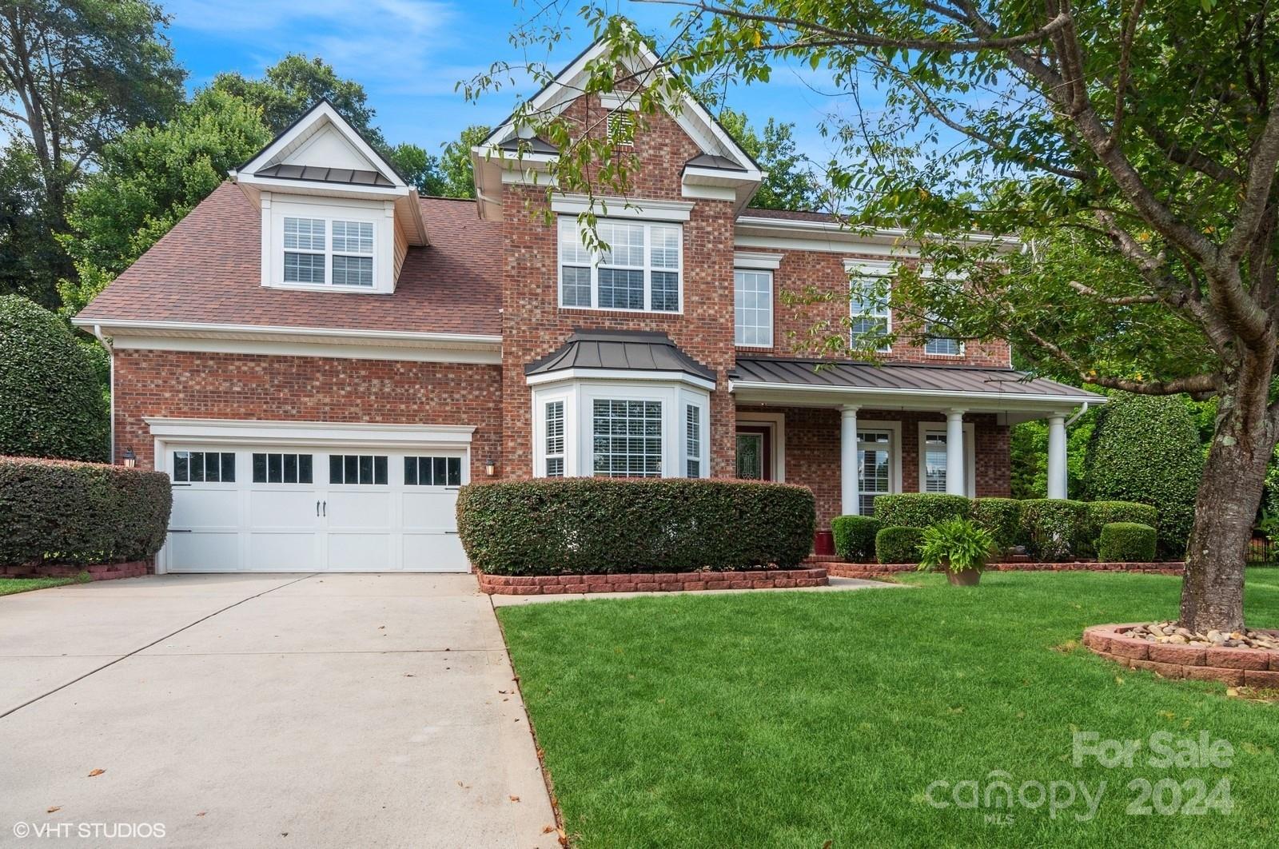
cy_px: 424
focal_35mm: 20
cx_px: 640
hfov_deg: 85.5
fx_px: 692
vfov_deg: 63.1
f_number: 8
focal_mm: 13
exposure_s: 1/200
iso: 200
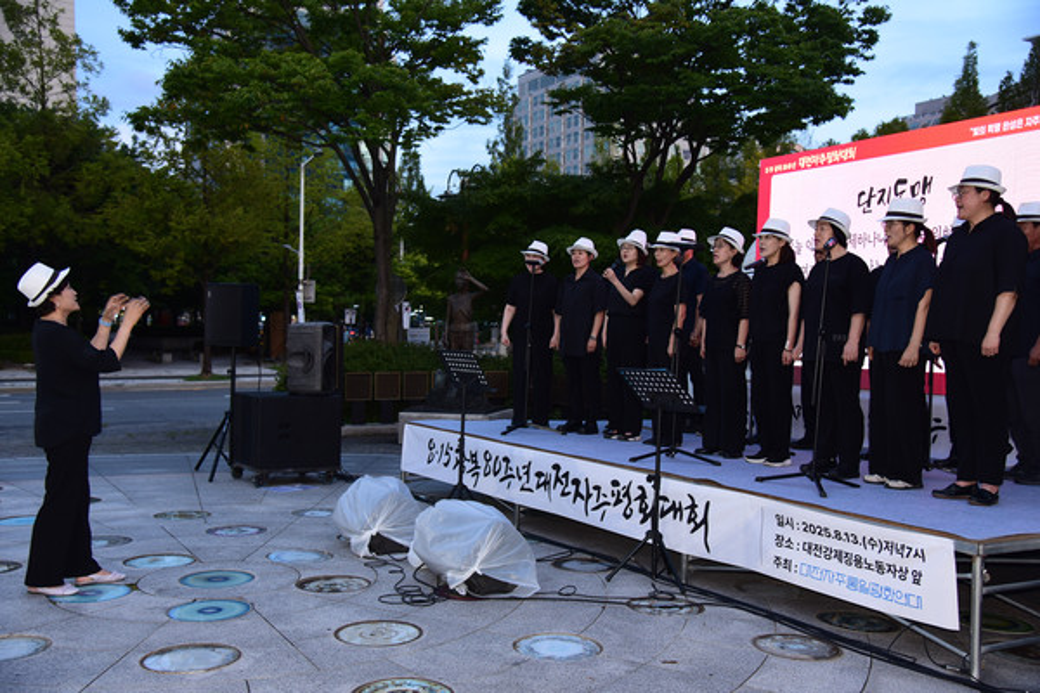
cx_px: 520
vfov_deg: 35.1
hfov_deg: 50.7
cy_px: 346
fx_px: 1098
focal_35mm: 38
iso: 500
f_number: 4.5
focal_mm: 38
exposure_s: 1/60
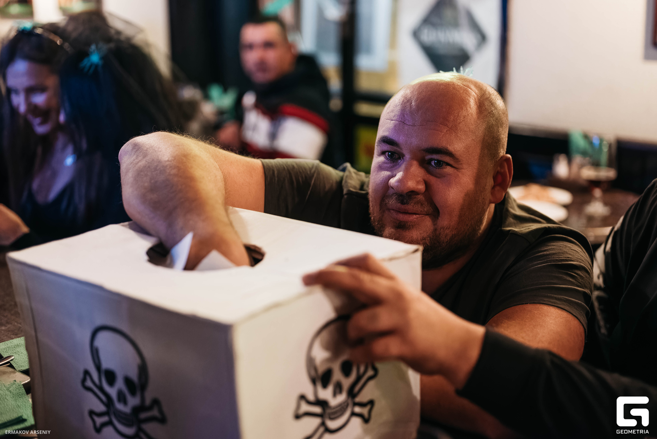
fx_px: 913
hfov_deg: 39.6
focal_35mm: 50
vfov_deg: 27.0
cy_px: 220
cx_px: 328
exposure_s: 1/160
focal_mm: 50
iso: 5000
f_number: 2
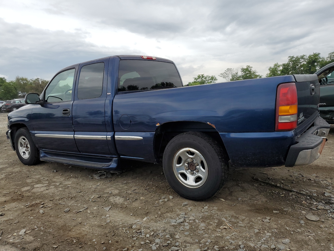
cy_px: 126
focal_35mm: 26
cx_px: 167
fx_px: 251
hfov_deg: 67.3
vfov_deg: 53.1
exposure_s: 1/1429
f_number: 1.5
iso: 50
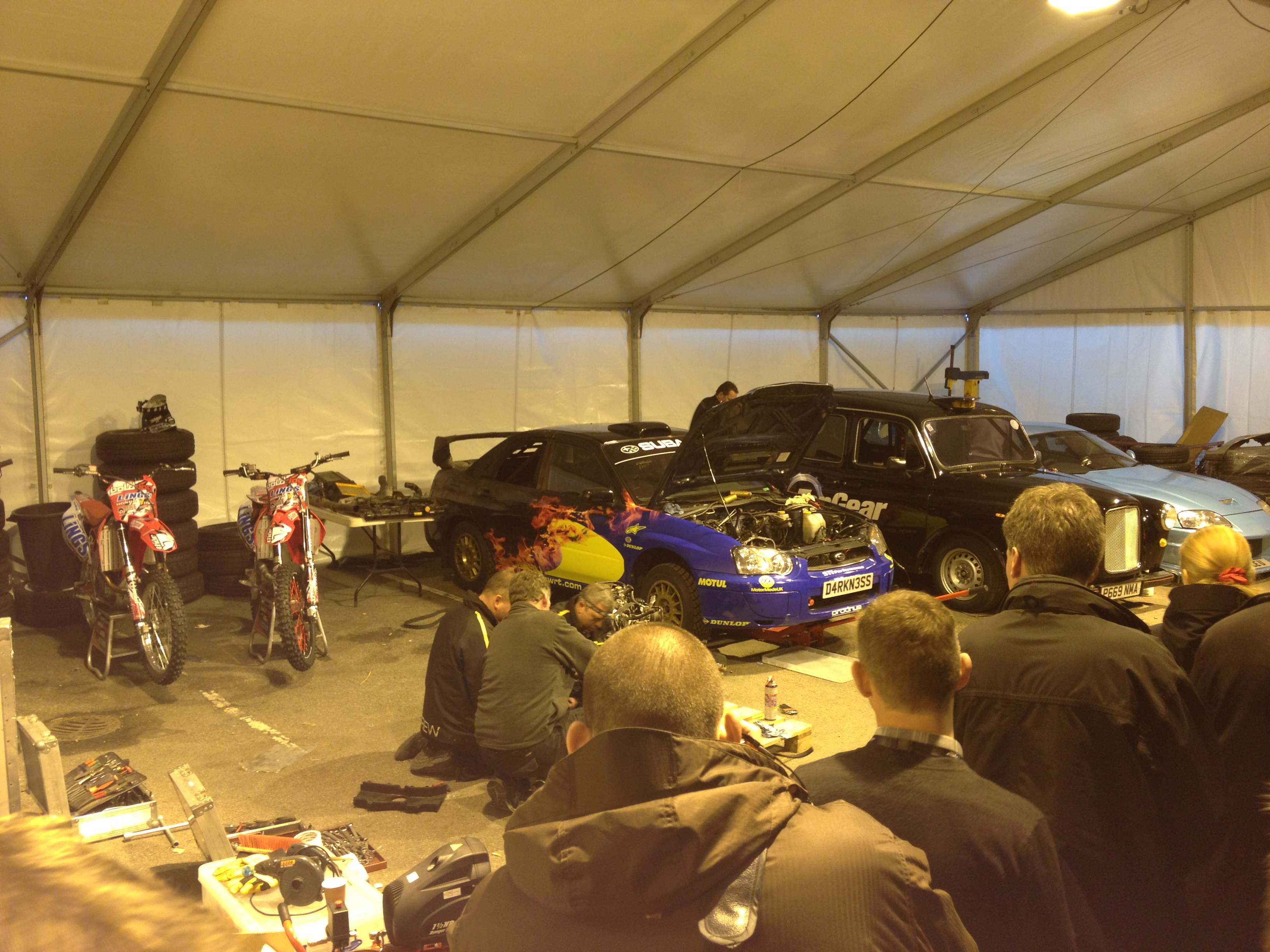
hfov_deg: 52.6
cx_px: 635
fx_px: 1284
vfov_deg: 40.7
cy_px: 476
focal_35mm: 35
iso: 100
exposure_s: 1/20
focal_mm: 4.28
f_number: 2.4
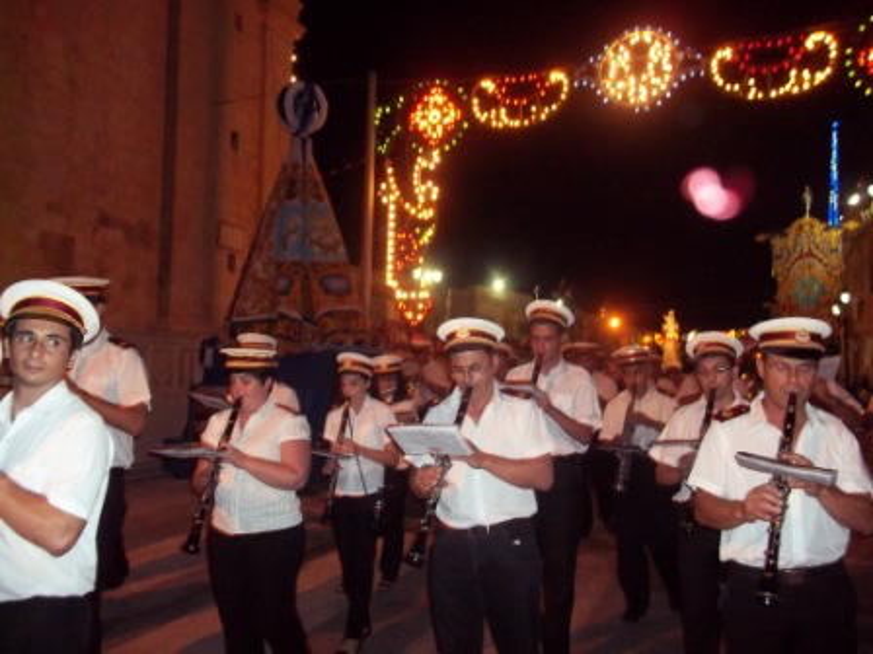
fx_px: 807
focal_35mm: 32
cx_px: 436
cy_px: 327
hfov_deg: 56.8
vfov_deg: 44.2
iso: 320
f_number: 2.9
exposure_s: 1/30
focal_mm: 5.7
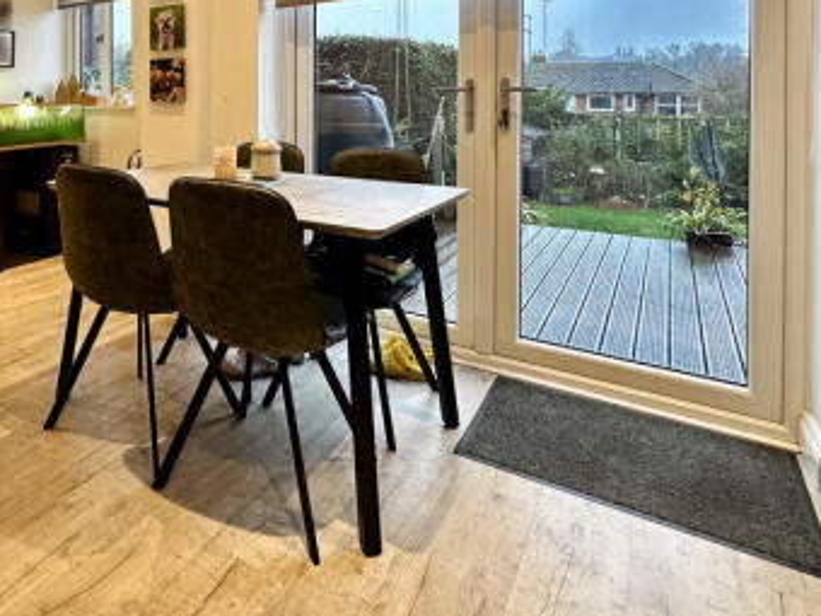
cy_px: 194
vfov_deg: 55.4
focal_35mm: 24
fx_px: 569
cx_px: 197
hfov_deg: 66.7
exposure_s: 1/50
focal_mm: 2.22
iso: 250
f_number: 2.2
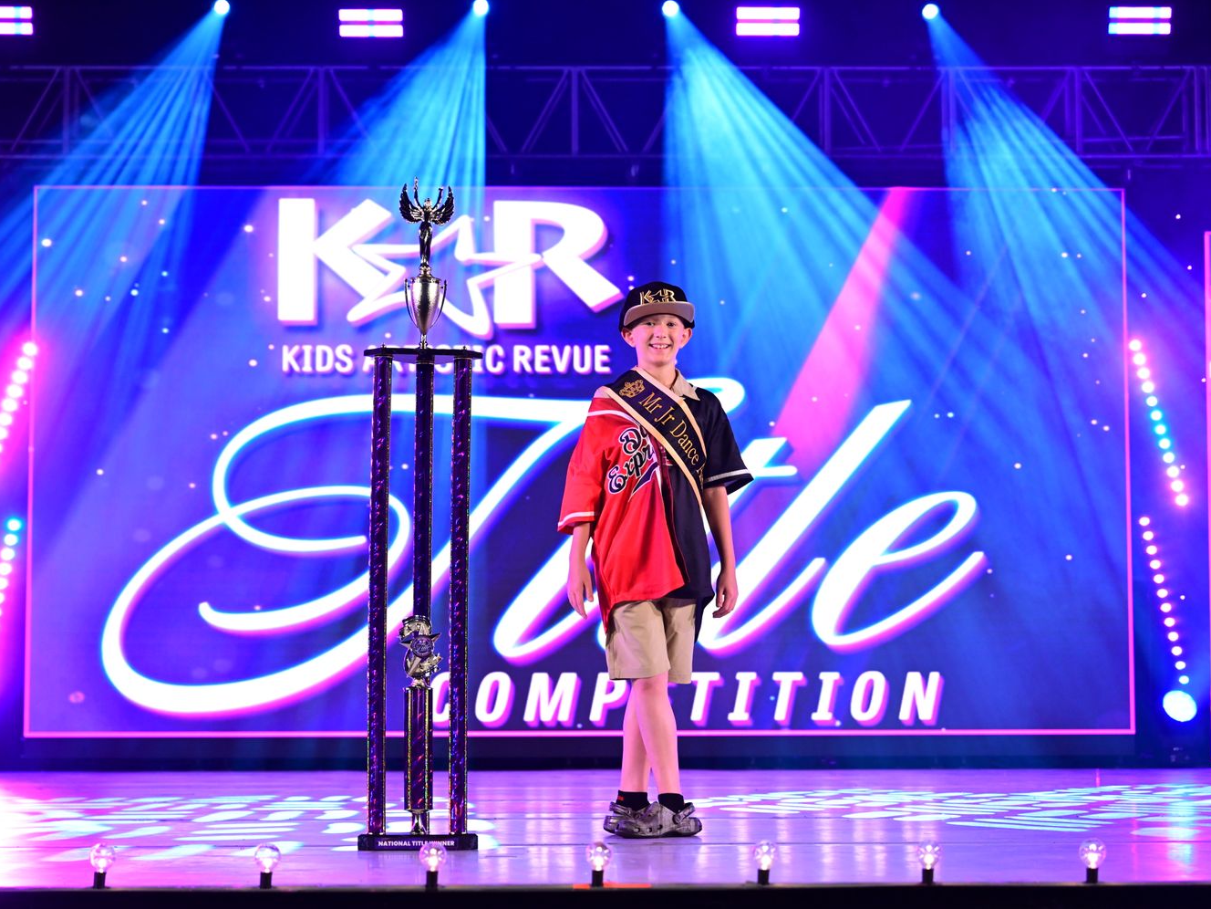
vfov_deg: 19.4
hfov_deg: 25.7
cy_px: 455
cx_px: 637
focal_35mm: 76
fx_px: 2659
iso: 1600
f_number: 4
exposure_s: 1/250
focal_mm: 70
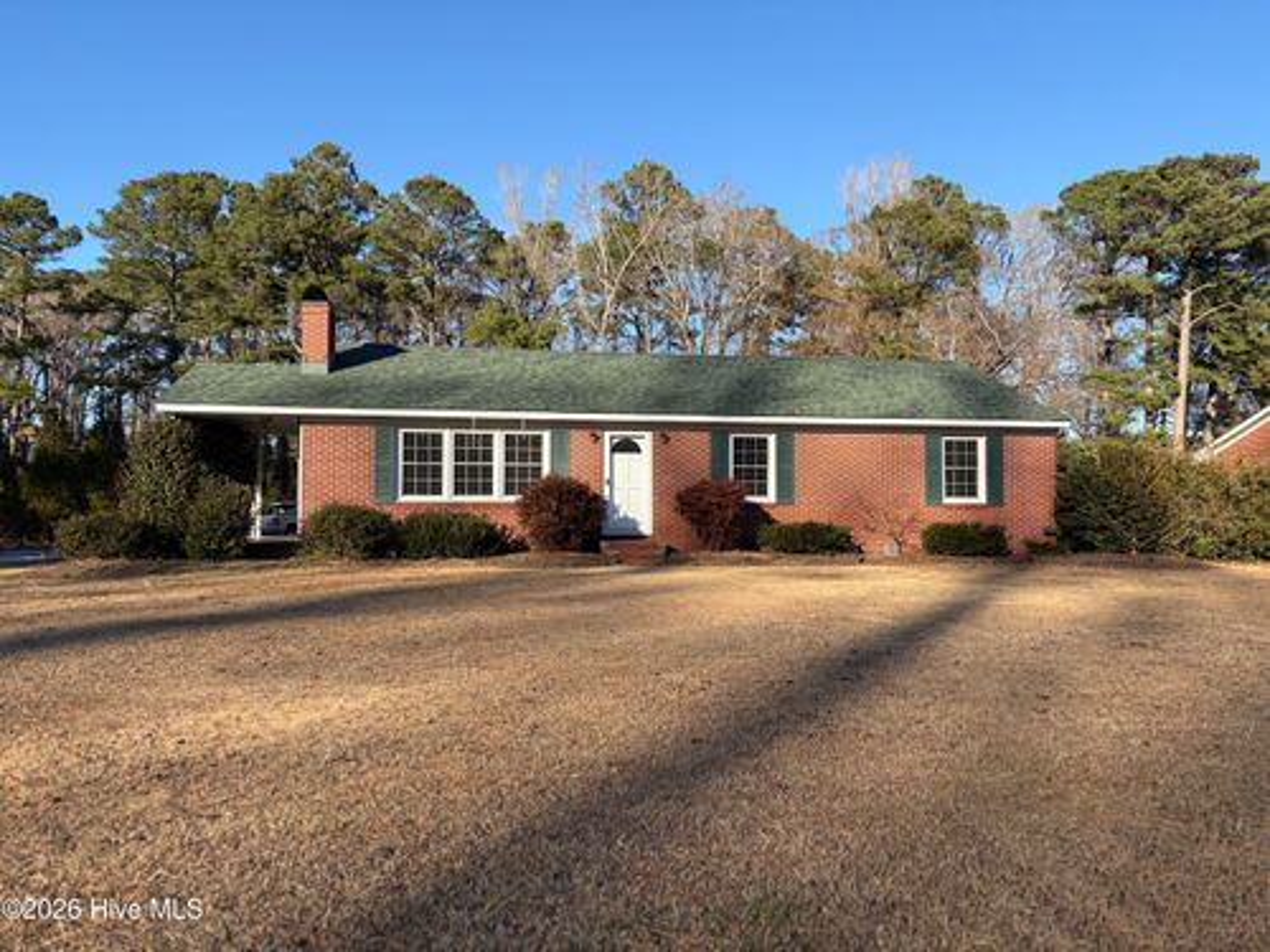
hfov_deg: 67.3
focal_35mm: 26
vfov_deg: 53.1
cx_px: 635
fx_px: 954
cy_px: 476
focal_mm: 5.96
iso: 50
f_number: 1.6
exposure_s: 1/2012
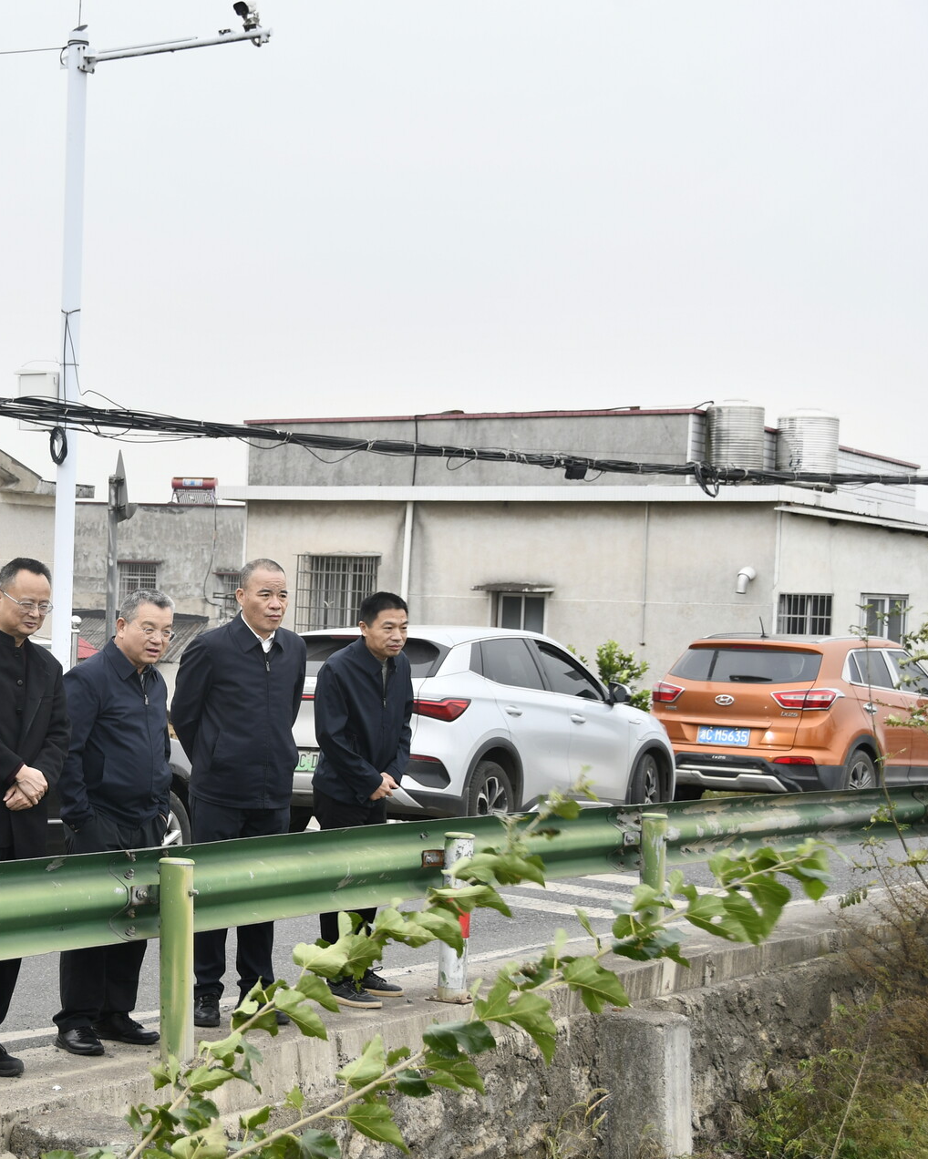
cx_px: 74
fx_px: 2334
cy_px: 580
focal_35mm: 68
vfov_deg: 27.9
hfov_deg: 21.9
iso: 100
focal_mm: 32
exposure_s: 1/125
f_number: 5.6
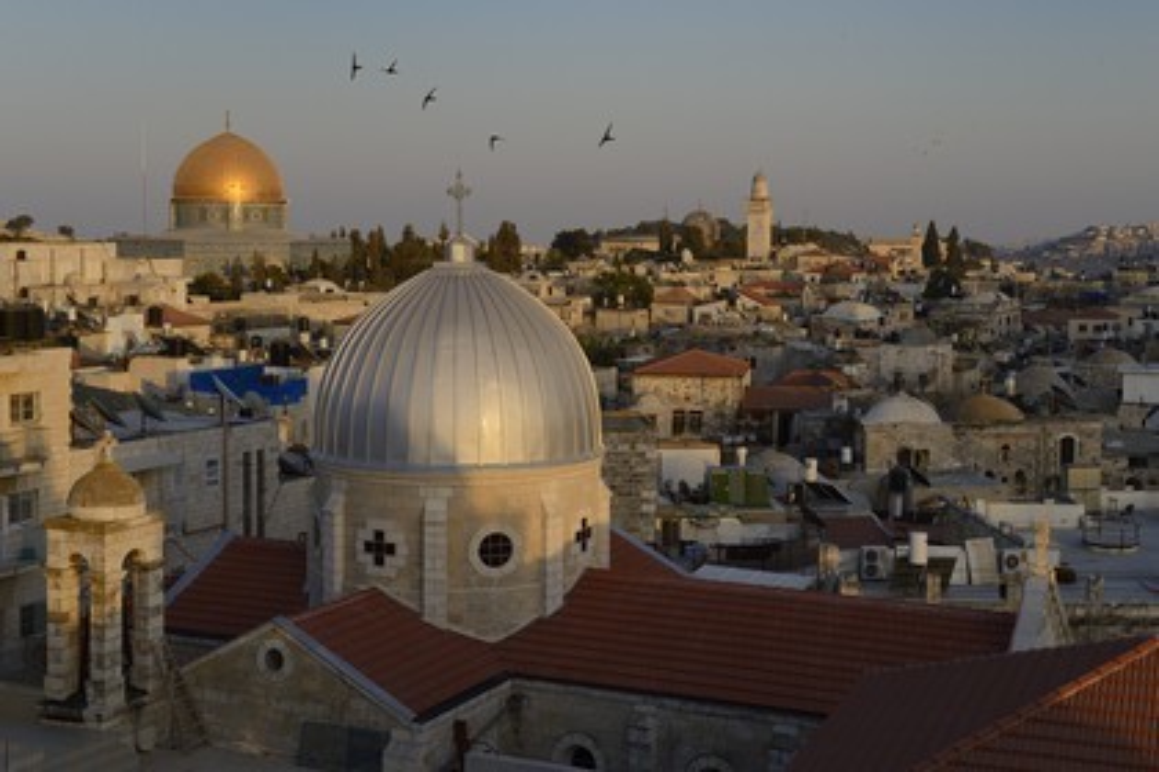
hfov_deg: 41.1
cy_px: 386
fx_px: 1545
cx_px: 580
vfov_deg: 28.1
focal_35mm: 48
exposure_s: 1/400
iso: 400
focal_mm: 48
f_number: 9
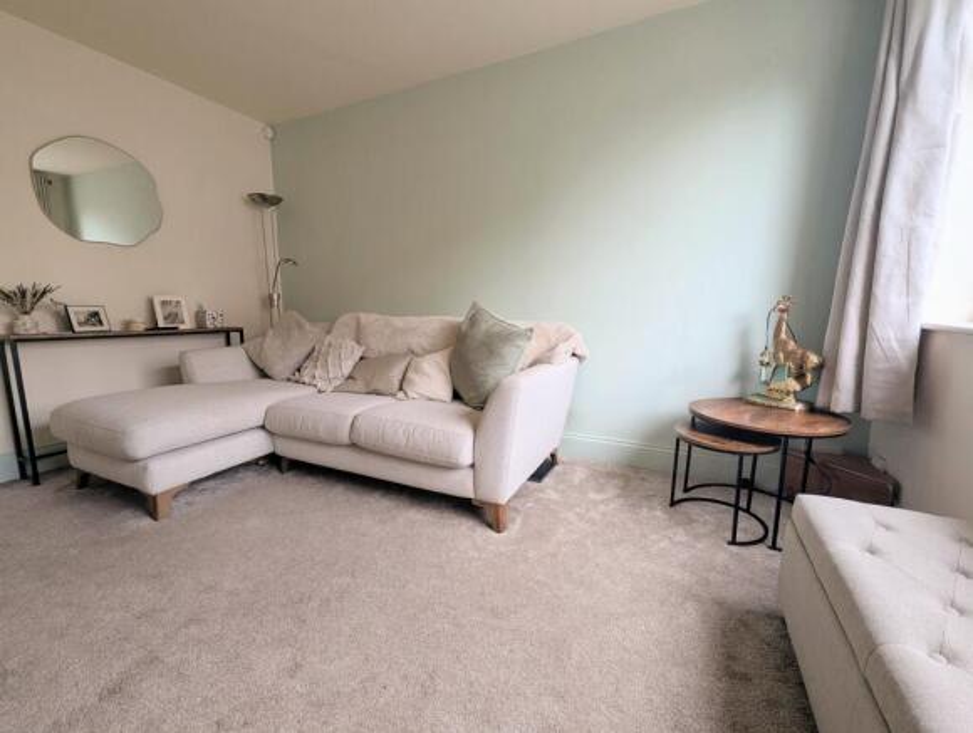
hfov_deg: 106.1
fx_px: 366
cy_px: 366
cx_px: 486
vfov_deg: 90.1
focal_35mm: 13
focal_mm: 1.95
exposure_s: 1/54.5
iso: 31
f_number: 2.2
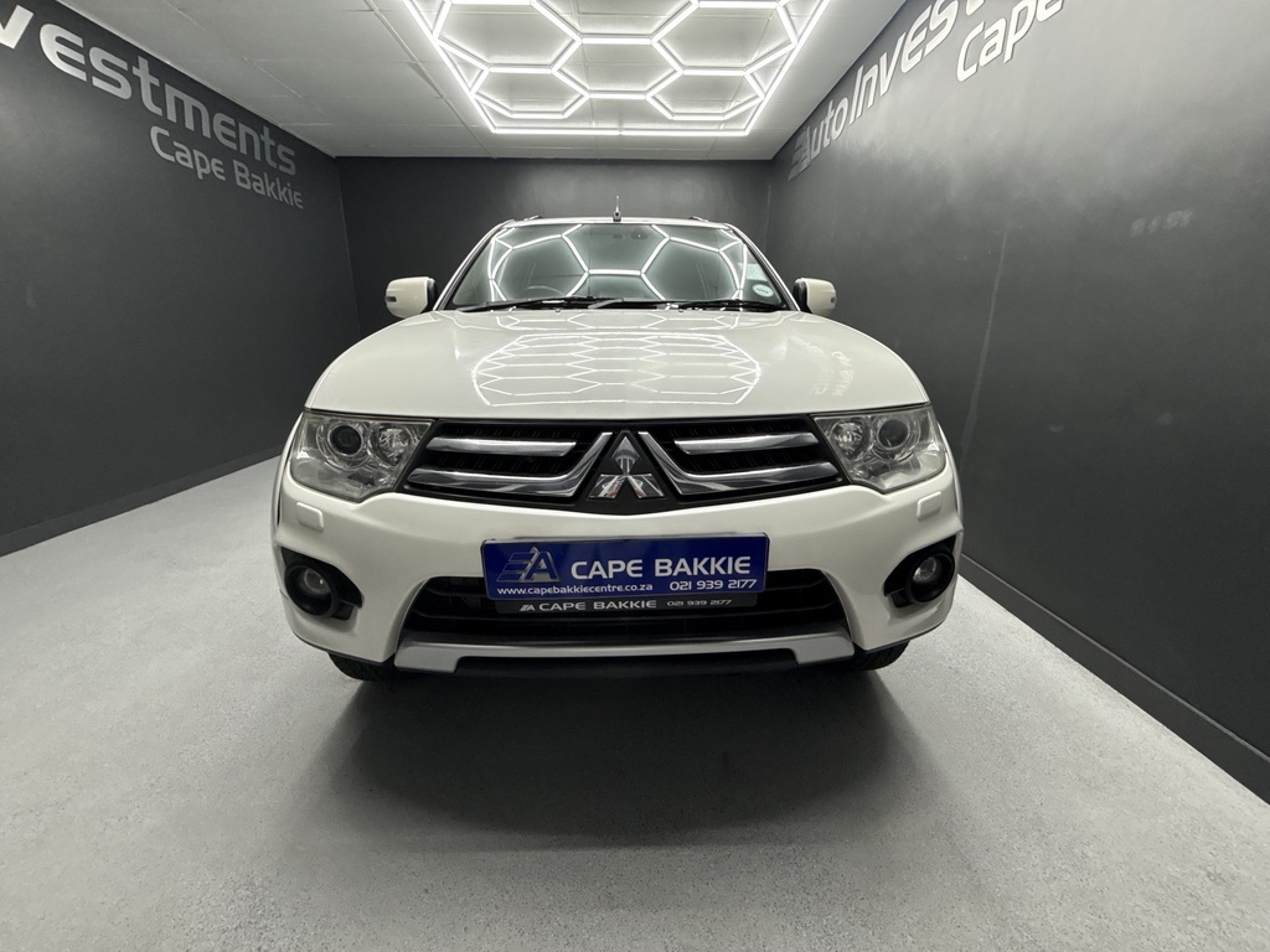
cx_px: 635
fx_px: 514
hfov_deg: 102.1
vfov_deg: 85.7
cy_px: 476
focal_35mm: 14
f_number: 2.2
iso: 100
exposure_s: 1/100
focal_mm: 2.22
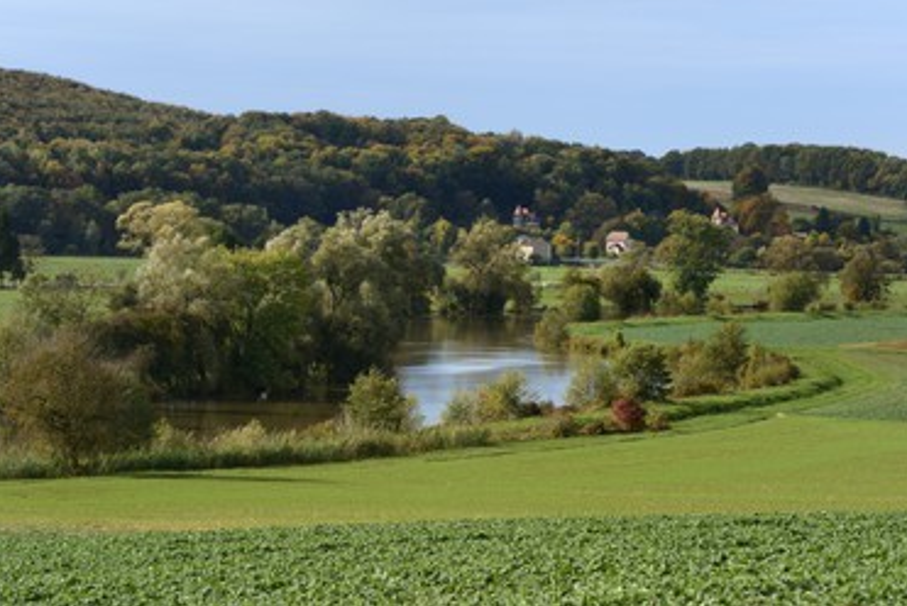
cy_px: 274
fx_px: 4564
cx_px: 452
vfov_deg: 7.6
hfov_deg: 11.4
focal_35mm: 181
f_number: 10
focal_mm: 160
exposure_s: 1/250
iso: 200
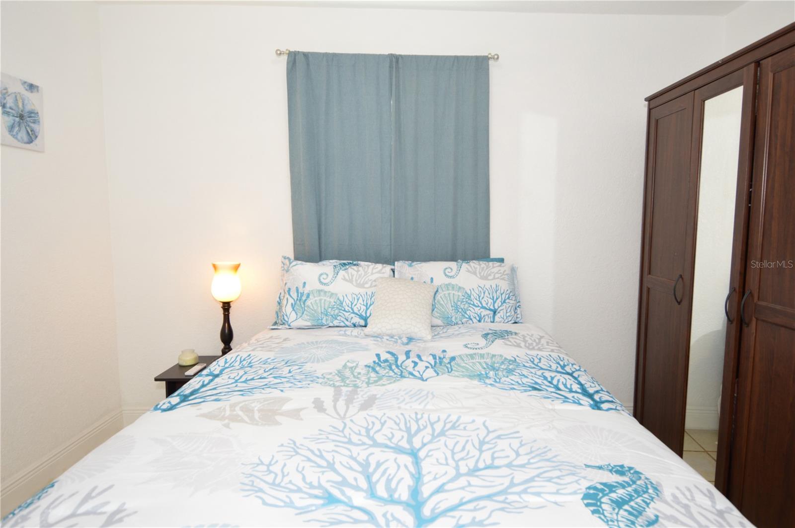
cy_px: 264
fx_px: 397
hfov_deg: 90.1
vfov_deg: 67.3
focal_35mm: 18
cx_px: 398
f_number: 4.5
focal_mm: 12
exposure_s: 1/80
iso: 400
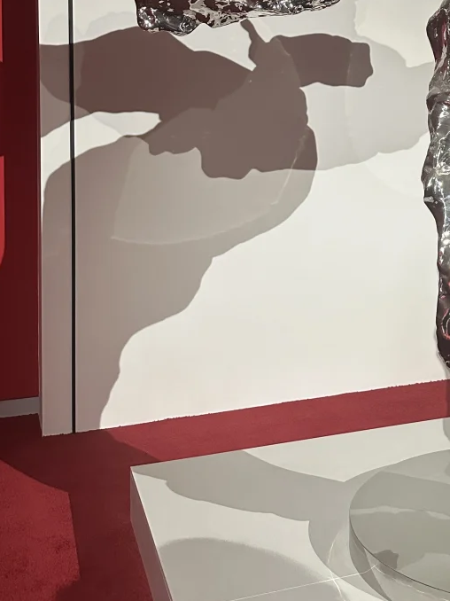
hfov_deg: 27.8
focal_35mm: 51
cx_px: 376
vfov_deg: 36.1
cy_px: 110
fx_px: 885
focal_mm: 6.86
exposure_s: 1/60
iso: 500
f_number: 1.78
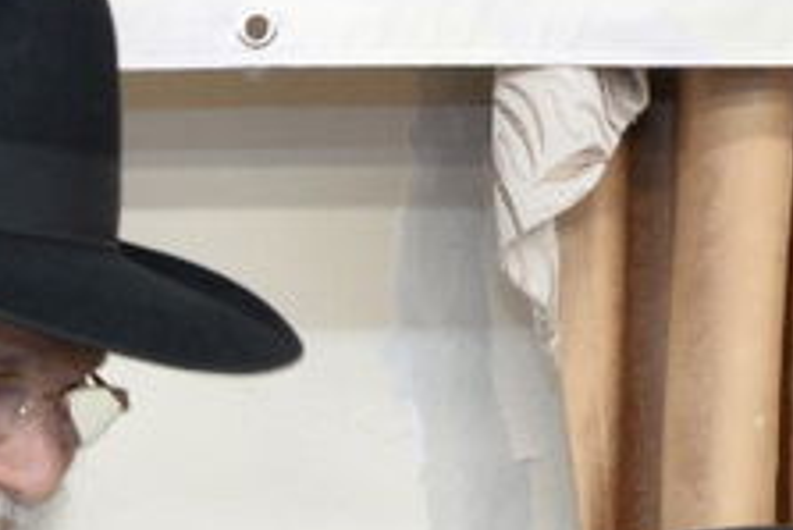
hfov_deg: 7.4
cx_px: -114
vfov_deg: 5.0
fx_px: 6083
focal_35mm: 276
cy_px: 644
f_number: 7.1
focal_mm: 44
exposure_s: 1/60
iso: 2000
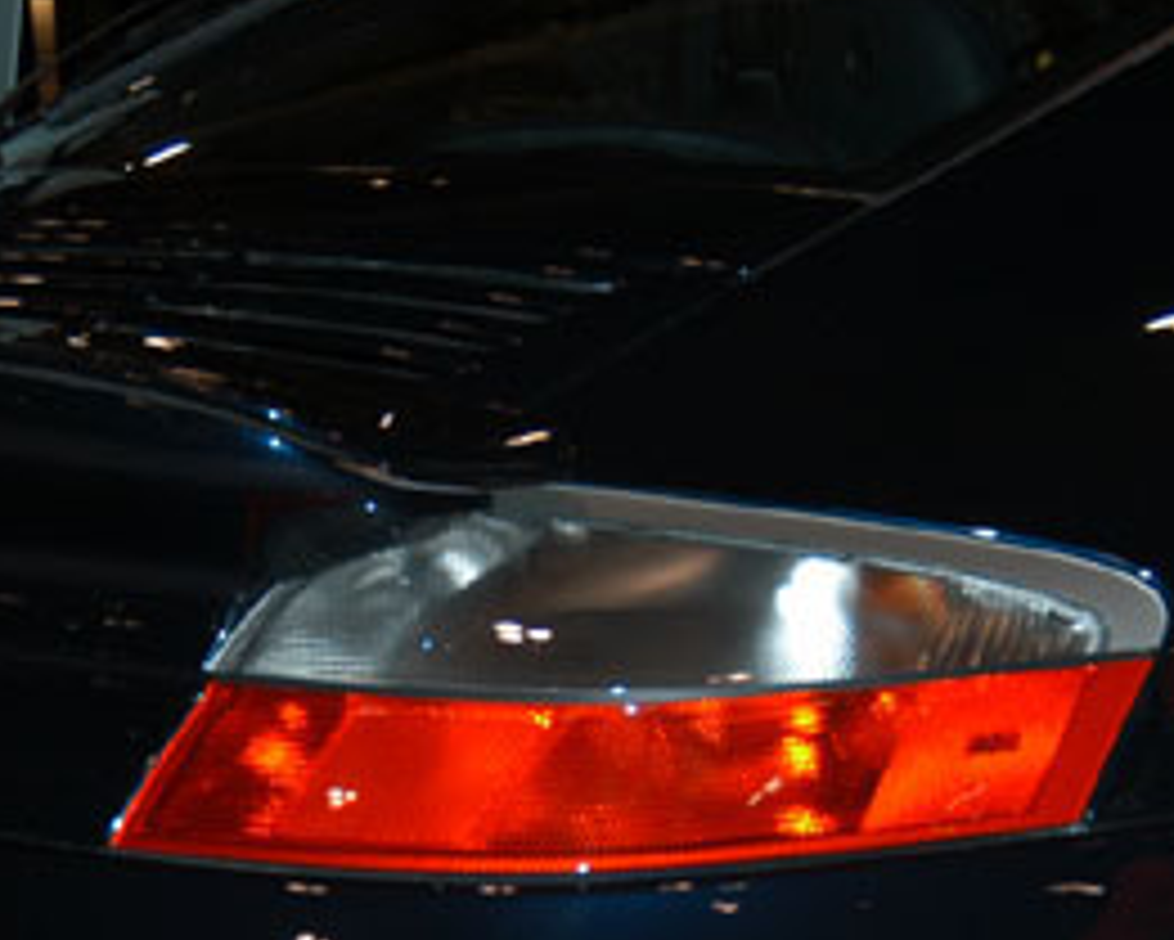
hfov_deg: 15.5
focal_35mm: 124
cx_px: 713
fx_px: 4310
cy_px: 774
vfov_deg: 12.4
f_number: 5
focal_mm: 34
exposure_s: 1/60
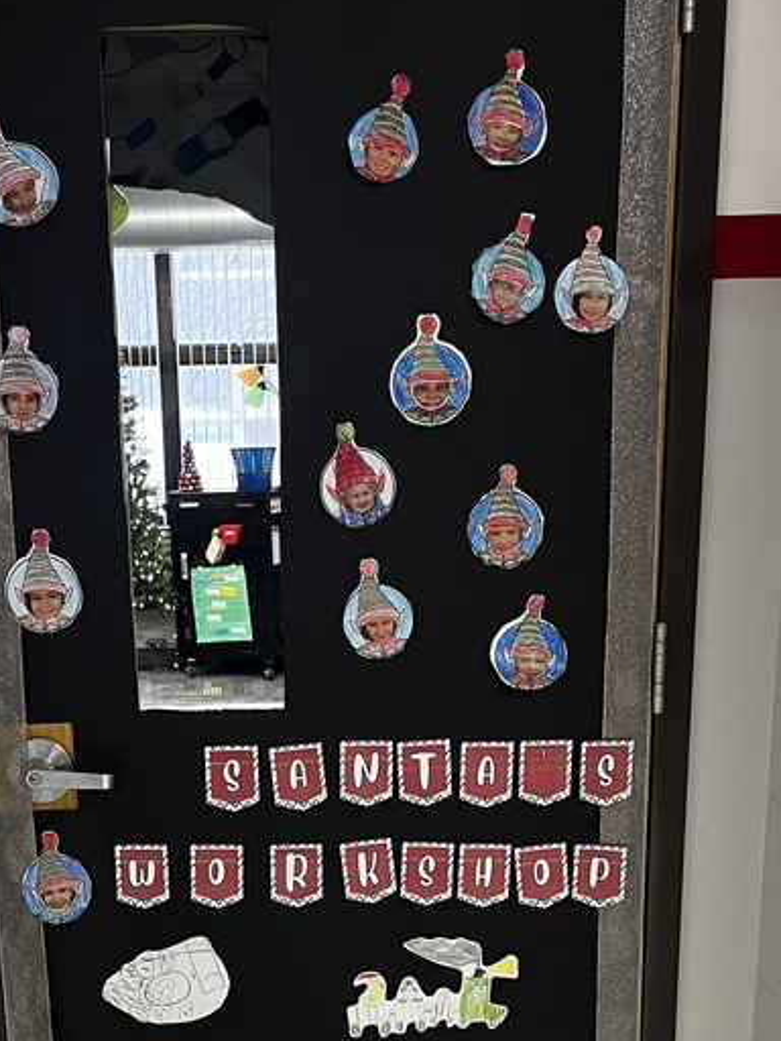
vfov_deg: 35.1
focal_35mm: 52
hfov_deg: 28.0
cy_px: 899
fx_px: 1564
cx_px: 342
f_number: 1.6
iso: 320
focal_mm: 5.1
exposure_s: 1/60
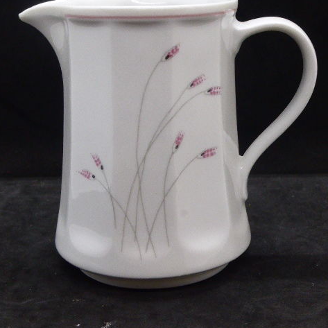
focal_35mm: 73
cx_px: 162
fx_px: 783
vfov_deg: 23.6
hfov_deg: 23.7
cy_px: 126
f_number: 4.7
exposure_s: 1/40
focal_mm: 10.3
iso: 400
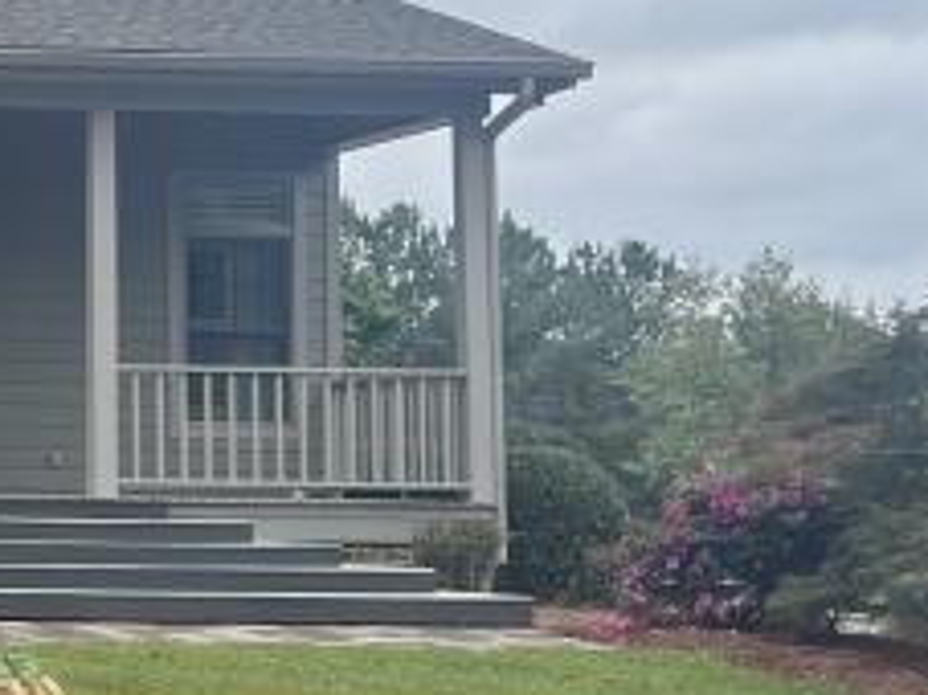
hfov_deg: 15.4
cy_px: 274
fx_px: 2947
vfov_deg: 13.4
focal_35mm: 110
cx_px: -744
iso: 50
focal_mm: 5.1
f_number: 1.6
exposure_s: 1/1325
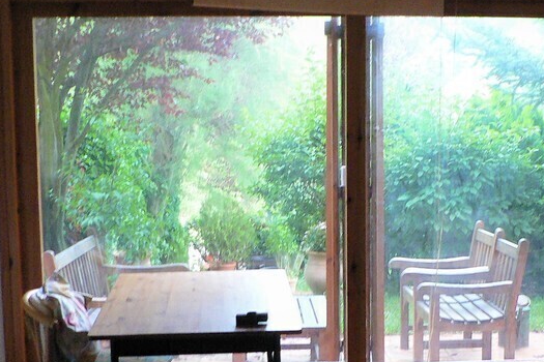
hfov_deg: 27.1
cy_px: 218
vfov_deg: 18.7
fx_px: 1103
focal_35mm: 73
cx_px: 439
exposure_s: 1/20
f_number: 2.8
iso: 200
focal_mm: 6
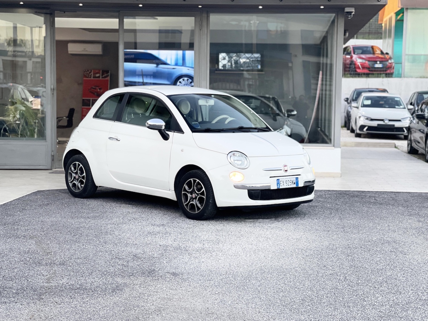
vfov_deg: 22.9
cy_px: 160
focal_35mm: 64
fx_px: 791
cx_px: 214
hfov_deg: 30.3
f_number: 2.2
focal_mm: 7.5
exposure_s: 1/121
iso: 100
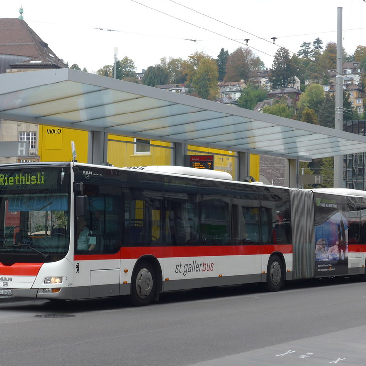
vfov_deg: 23.3
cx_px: 182
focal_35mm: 74
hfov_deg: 23.4
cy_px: 152
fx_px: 885
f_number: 3.3
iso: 80
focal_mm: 10.7
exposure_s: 1/250
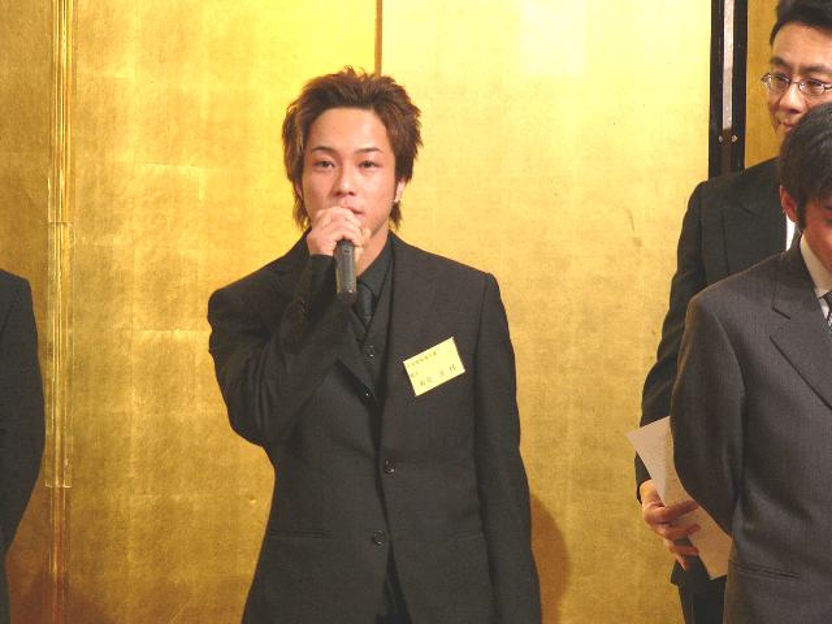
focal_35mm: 149
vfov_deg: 10.0
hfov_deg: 13.3
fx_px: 3581
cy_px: 312
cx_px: 416
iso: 100
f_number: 2.8
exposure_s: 1/25
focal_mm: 24.8
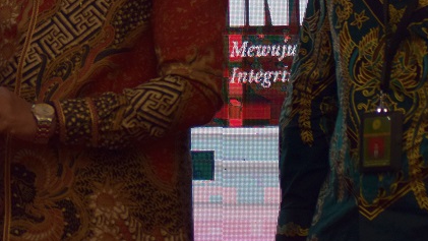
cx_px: -61
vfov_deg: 4.6
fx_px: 2963
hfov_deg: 8.2
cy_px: -91
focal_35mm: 261
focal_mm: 70
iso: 400
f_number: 4
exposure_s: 1/250
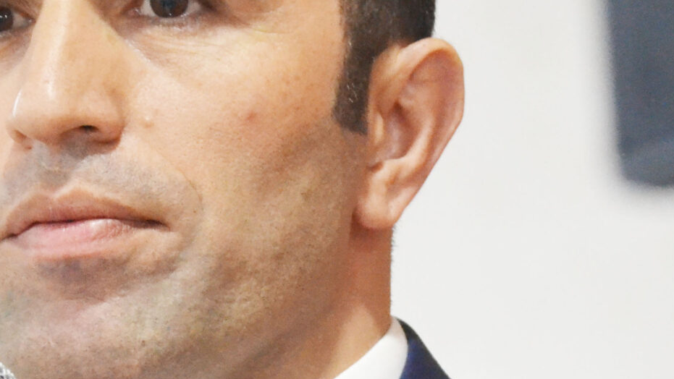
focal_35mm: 453
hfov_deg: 4.8
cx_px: 110
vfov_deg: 2.7
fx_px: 8105
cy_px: 276
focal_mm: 105
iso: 3200
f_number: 4.8
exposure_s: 1/80
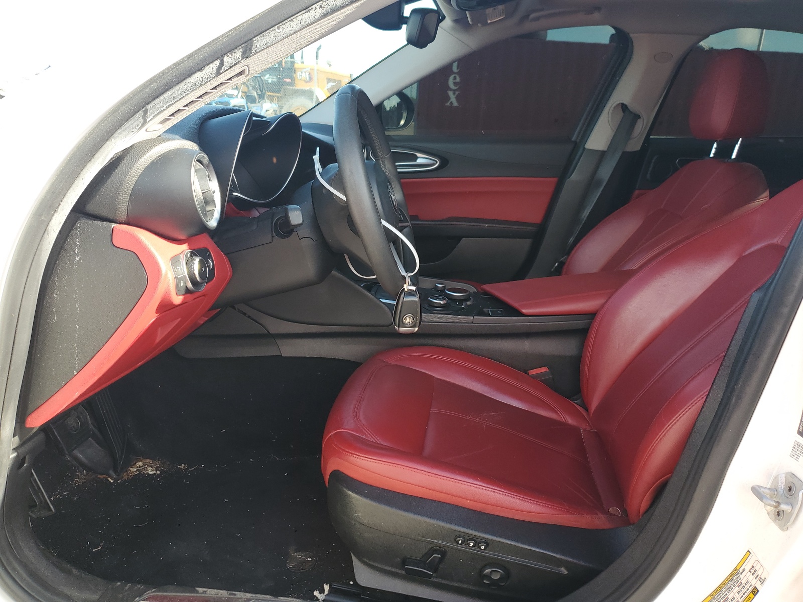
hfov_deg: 67.3
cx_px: 402
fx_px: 603
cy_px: 301
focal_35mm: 26
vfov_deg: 53.1
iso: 50
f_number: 1.5
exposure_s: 1/256
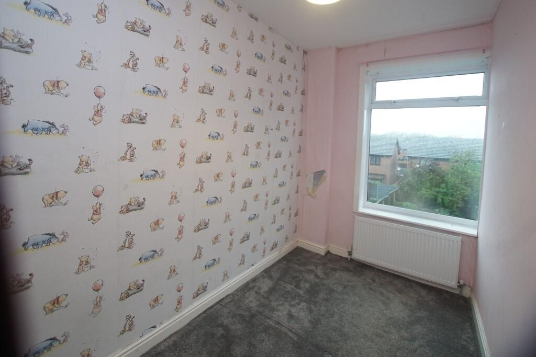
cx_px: 268
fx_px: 223
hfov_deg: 100.4
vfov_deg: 77.3
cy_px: 178
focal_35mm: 15
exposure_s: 1/160
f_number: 4
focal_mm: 10
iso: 800
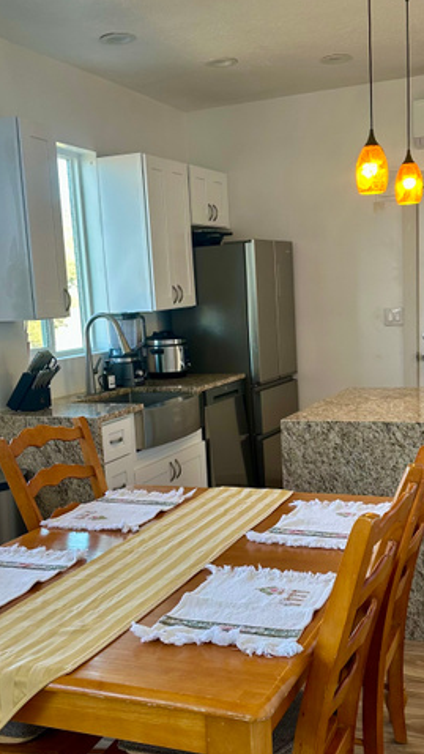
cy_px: 435
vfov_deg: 48.2
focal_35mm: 42
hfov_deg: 28.4
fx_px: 839
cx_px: 210
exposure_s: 1/120
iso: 100
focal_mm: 6.86
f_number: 1.78
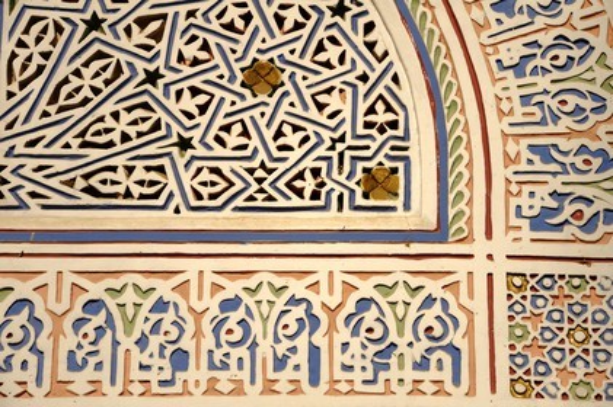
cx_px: 306
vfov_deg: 9.8
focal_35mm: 140
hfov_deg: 14.7
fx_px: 2382
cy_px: 204
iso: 200
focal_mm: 140
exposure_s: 1/250
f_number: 11
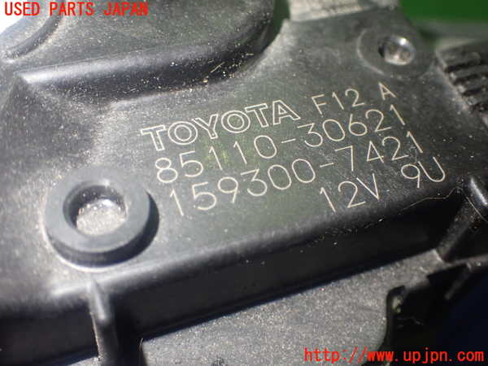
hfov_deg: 42.9
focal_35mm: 44
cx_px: 244
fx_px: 620
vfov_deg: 32.9
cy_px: 183
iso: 640
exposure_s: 1/40
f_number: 2.9
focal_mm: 7.84
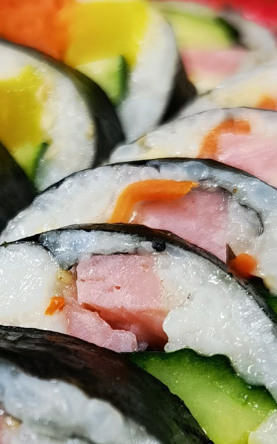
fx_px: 1257
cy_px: 348
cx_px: 3
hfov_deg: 12.4
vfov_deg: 19.8
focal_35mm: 104
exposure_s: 1/49.8
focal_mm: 6.67
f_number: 1.9
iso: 160
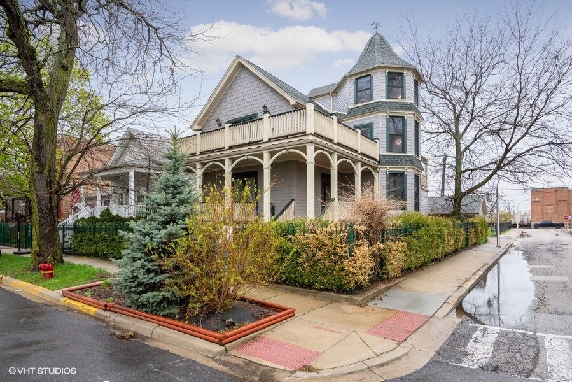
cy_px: 191
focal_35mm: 20
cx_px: 286
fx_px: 318
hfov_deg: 84.0
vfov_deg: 62.0
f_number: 11
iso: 200
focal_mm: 20
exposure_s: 1/60
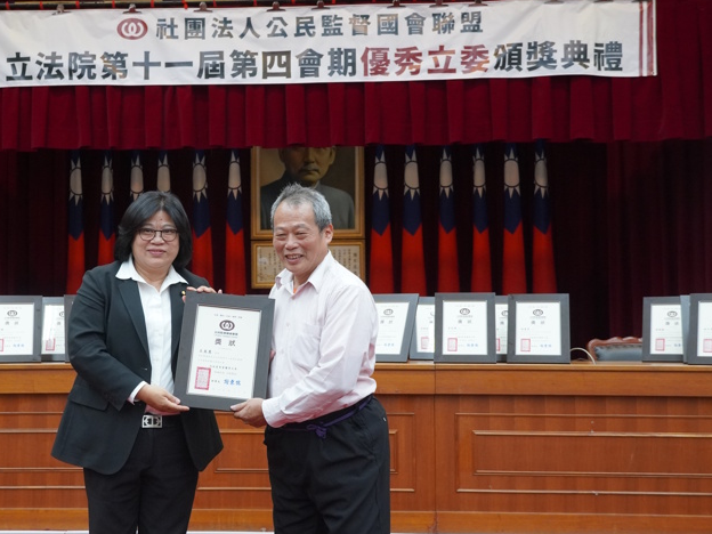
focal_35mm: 54
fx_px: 1103
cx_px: 268
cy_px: 246
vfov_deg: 27.2
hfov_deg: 35.6
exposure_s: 1/160
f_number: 4.5
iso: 2000
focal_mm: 29
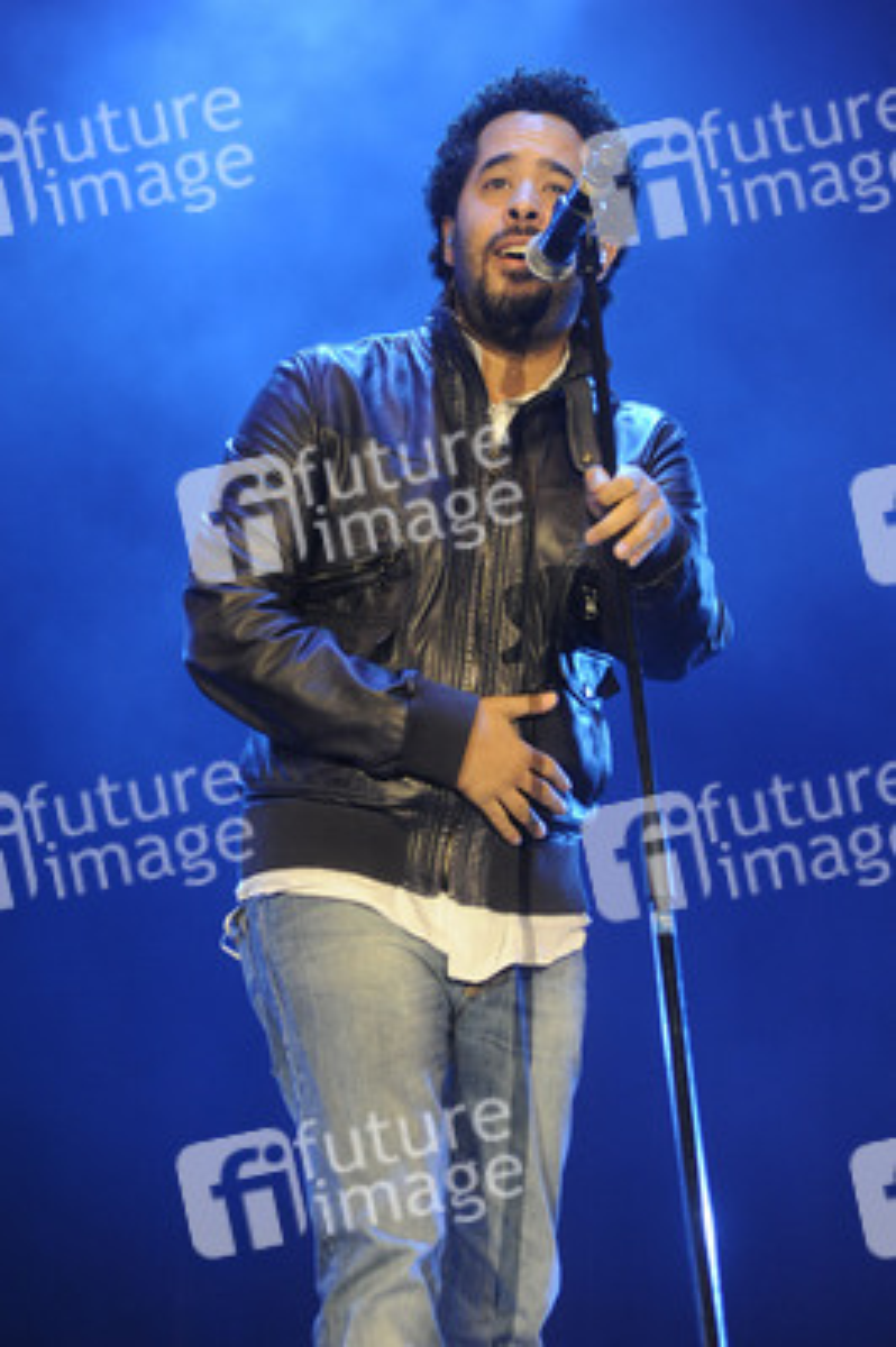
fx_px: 5422
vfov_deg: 14.2
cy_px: 674
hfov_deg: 9.4
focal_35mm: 145
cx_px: 448
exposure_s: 1/160
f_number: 5.6
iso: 3200
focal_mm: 145
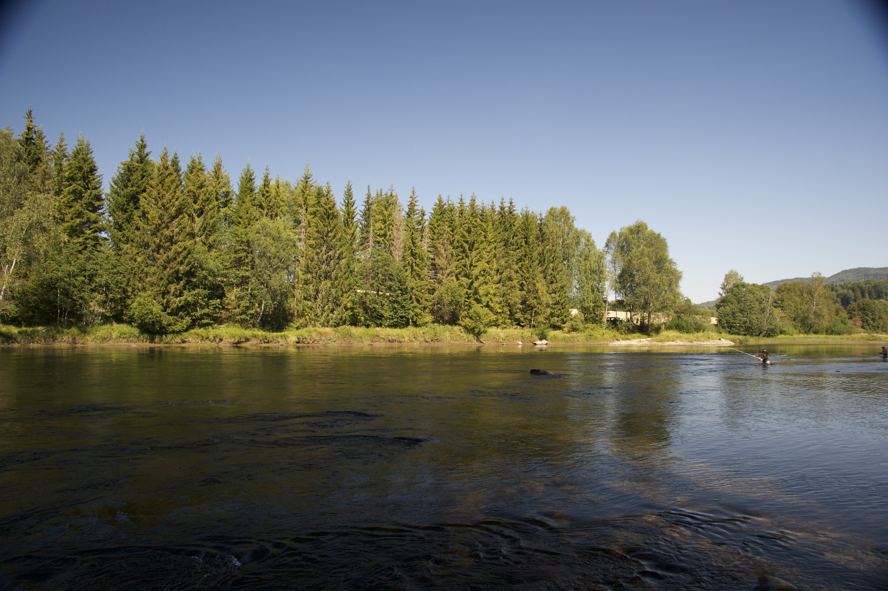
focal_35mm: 24
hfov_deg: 73.8
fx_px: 592
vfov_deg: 53.1
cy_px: 296
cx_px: 444
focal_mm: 24
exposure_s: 1/200
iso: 640
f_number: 7.1
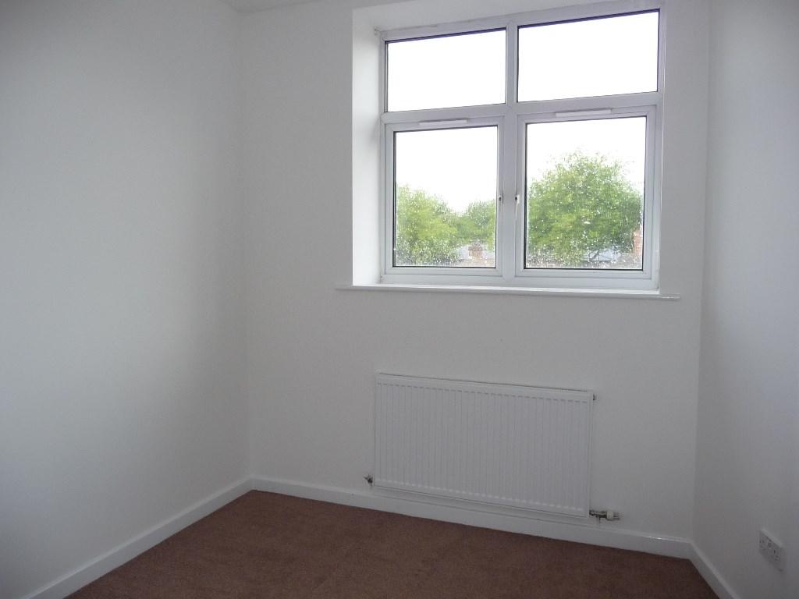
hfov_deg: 63.4
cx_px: 400
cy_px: 300
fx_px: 646
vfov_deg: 49.7
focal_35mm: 28
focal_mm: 4.7
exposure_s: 1/100
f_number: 3.3
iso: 100
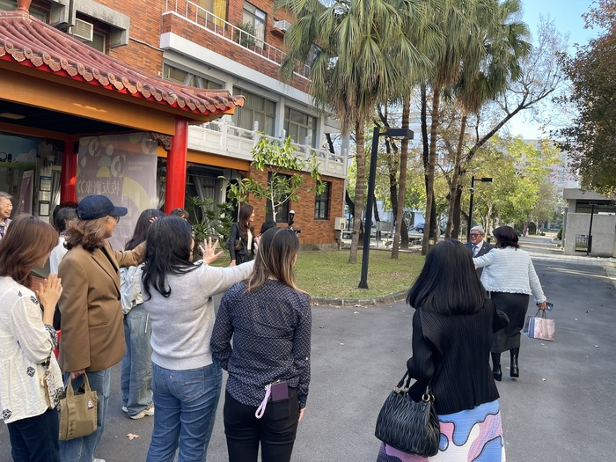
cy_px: 231
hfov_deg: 69.4
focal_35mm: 25
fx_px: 445
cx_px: 308
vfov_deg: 54.9
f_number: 1.6
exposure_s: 1/241
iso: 32
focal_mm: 5.1
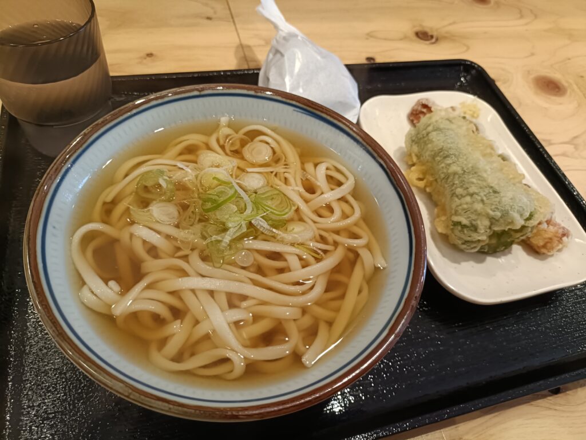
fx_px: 423
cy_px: 220
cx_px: 293
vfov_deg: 54.9
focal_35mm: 25
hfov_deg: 69.4
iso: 800
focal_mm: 4.7
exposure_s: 1/113
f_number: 1.7
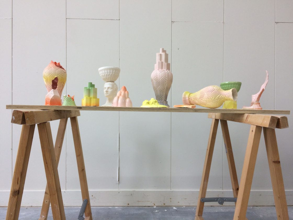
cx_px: 146
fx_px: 245
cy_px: 110
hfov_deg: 61.7
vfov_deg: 48.2
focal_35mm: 29
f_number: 2.2
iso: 50
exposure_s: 1/100
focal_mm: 4.15
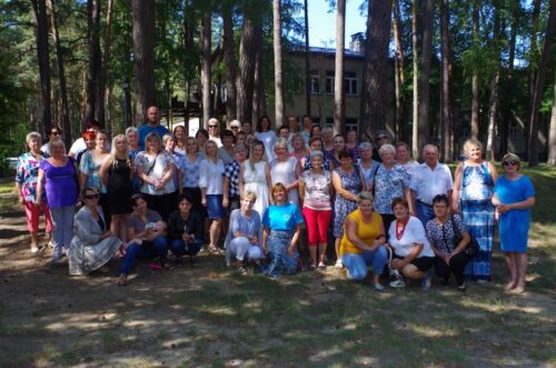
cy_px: 184
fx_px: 524
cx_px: 278
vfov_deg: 38.7
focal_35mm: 34
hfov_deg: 55.9
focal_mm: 23.13
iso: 400
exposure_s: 1/180
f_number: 8
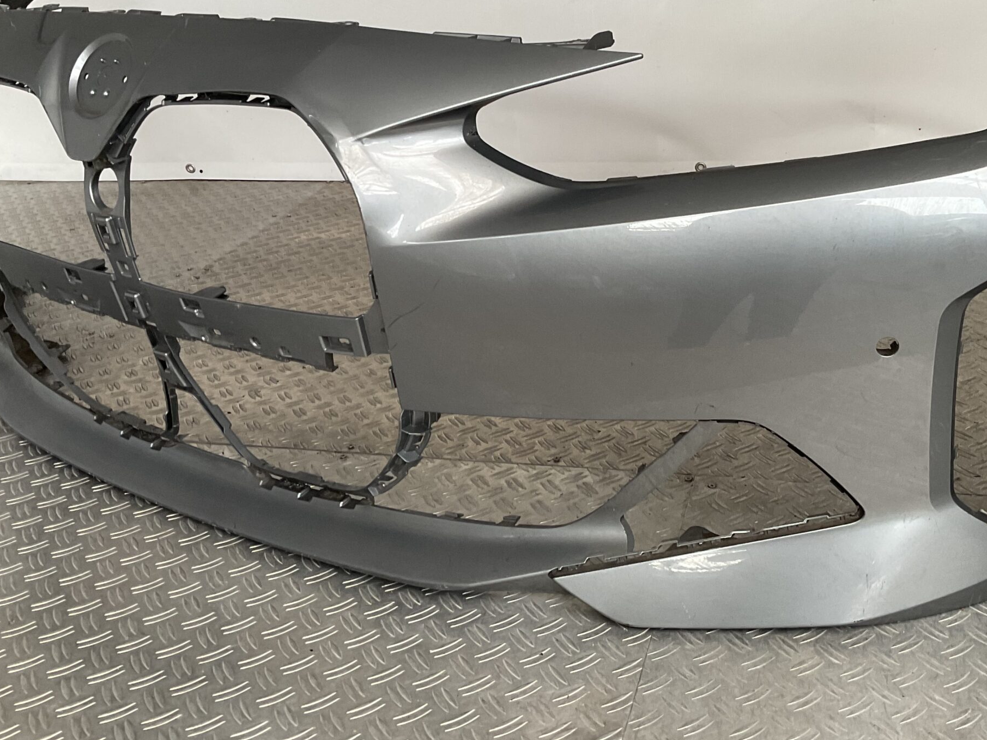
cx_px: 581
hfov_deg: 45.6
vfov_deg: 34.9
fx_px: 1169
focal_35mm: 41
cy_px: 273
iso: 64
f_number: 1.8
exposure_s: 1/60
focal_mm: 3
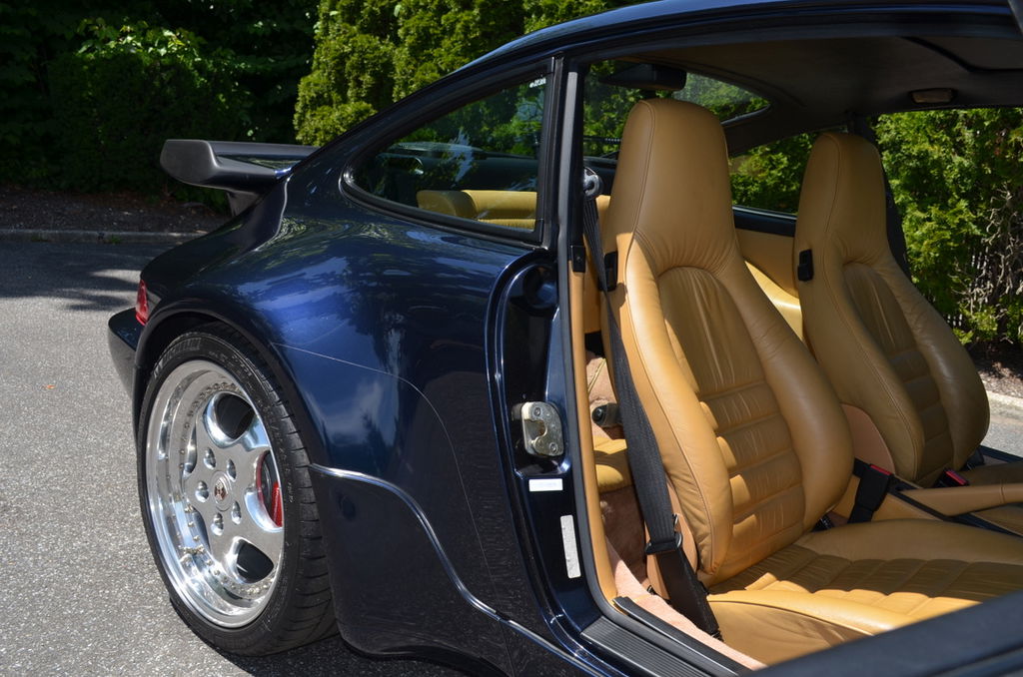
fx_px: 936
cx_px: 512
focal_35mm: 33
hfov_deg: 57.3
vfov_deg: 39.8
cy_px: 338
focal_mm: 22
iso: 100
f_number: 7.1
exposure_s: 1/200
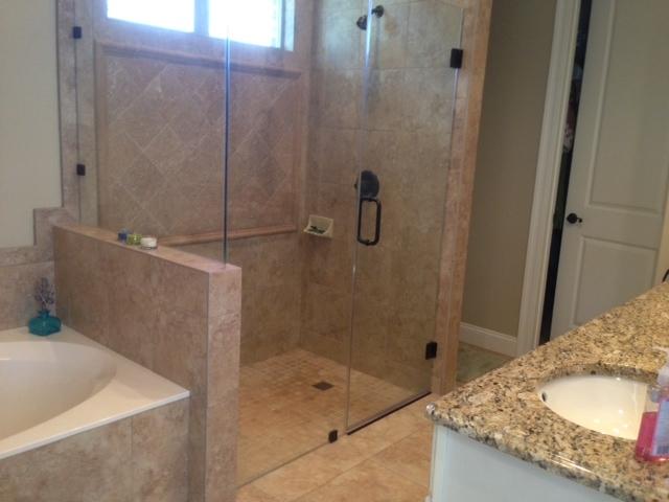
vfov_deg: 42.9
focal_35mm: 33
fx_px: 638
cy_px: 251
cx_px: 334
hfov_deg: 55.4
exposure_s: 1/20
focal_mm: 4.12
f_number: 2.4
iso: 160
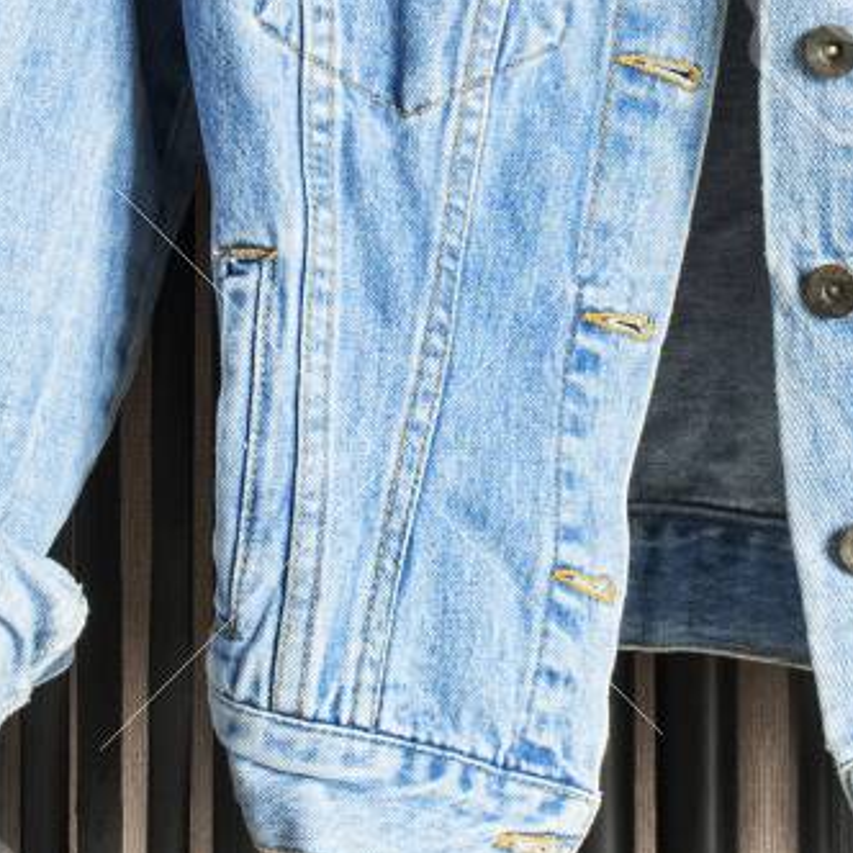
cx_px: 385
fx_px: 4033
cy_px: -95
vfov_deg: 11.9
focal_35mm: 145
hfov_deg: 12.1
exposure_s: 2.5
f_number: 11
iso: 100
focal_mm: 29
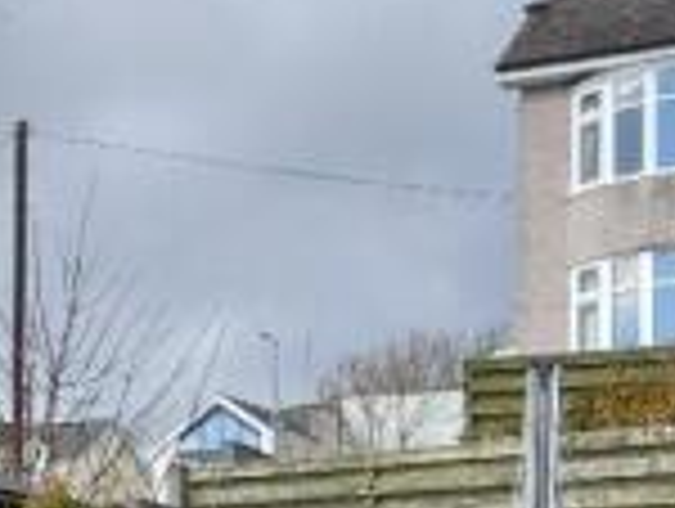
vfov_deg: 14.6
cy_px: 663
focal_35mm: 97
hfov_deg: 20.0
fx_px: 1894
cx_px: 151
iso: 25
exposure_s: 1/332
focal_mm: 4.6
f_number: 2
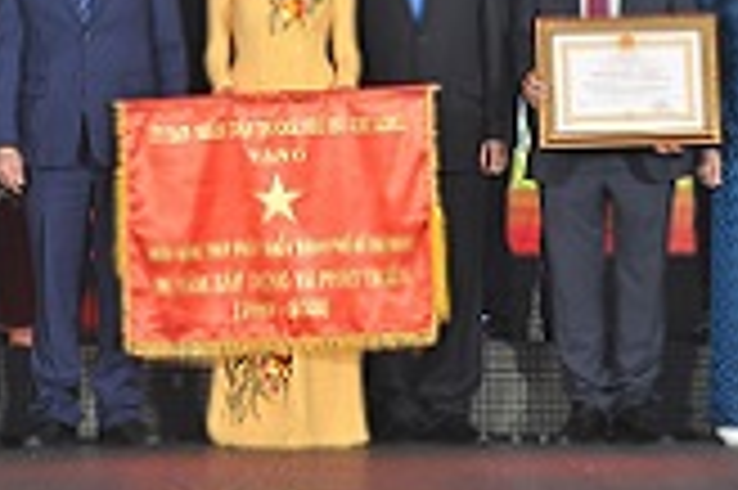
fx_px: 3768
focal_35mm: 184
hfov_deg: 11.2
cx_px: 288
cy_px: -200
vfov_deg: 7.3
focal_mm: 56
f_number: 5.6
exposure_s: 1/60
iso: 500
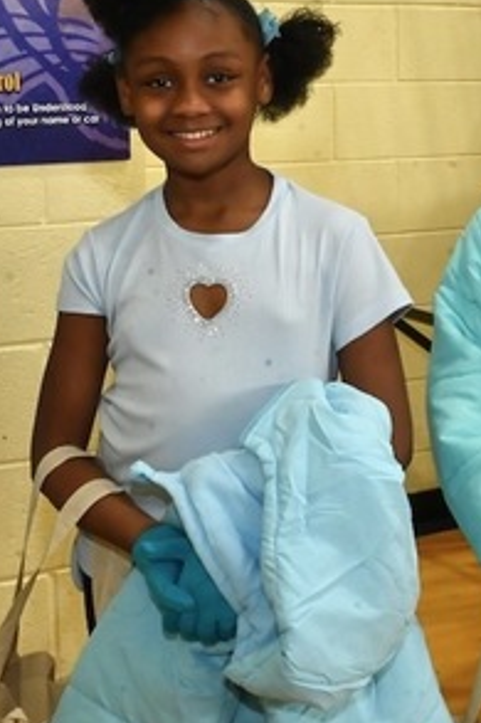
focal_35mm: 82
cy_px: 265
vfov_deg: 24.7
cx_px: 456
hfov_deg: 16.4
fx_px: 1645
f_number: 22
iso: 5000
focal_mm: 30
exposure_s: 1/80
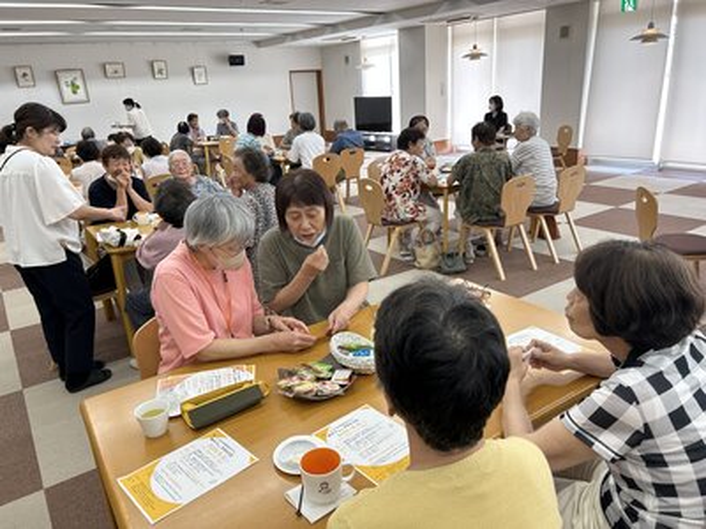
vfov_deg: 53.1
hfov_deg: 67.3
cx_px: 353
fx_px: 530
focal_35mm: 26
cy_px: 264
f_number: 1.5
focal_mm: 5.7
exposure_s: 1/100
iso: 80
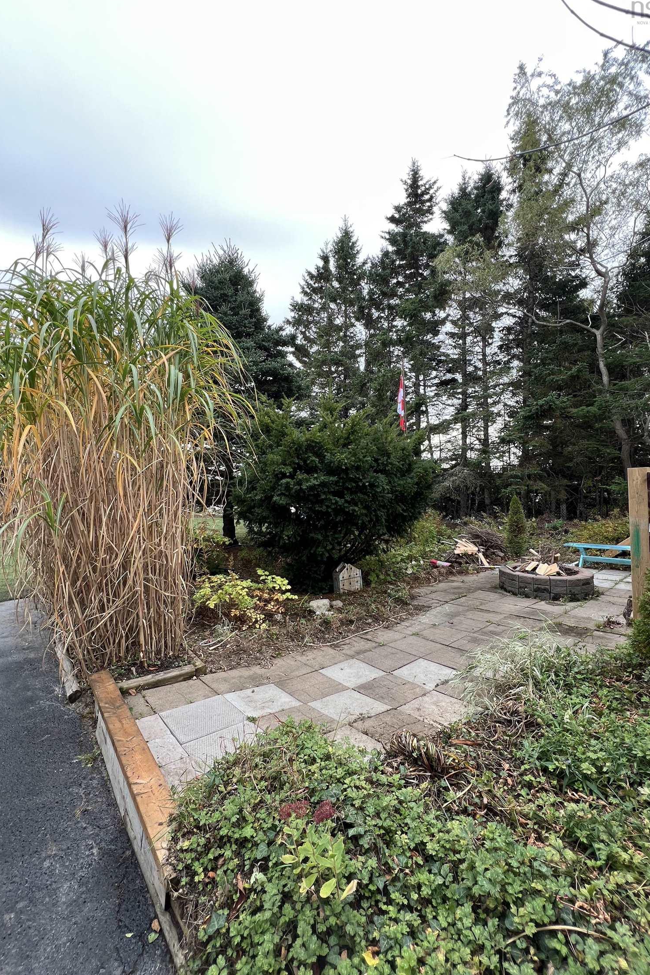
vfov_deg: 104.3
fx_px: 379
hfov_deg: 81.2
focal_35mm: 14
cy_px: 491
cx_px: 327
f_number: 1.8
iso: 40
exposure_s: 1/99
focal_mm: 1.57
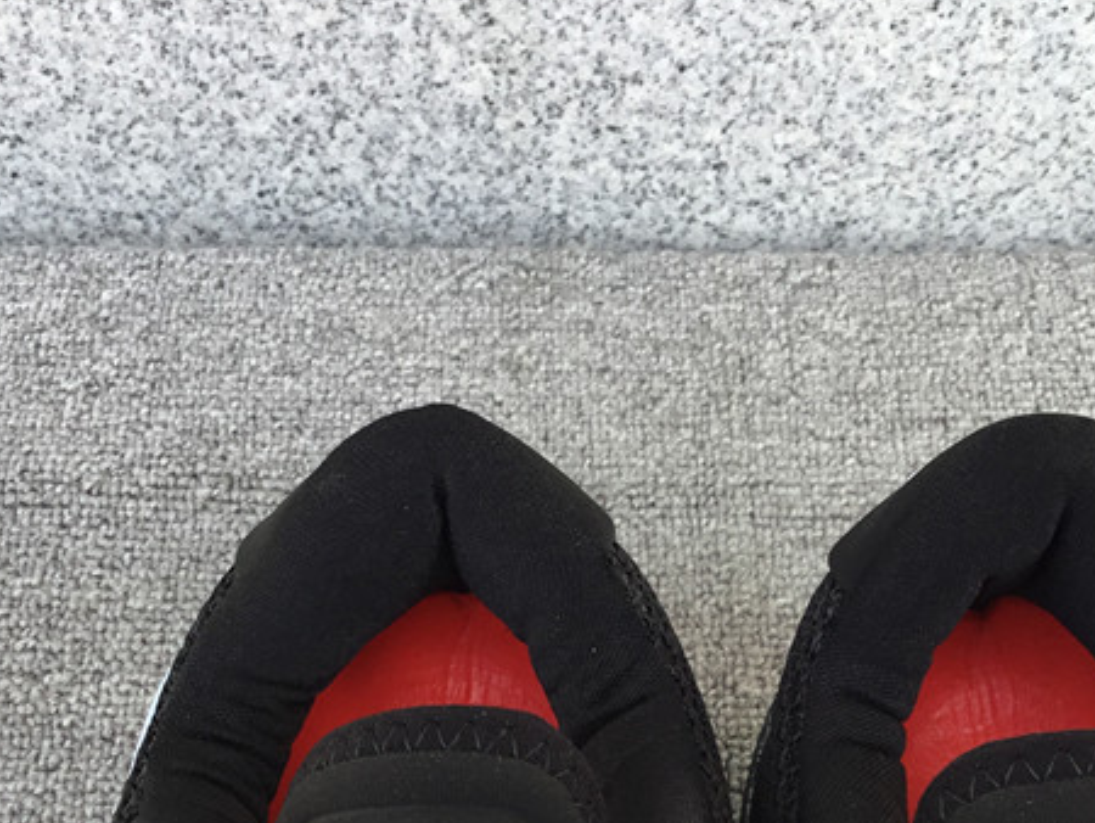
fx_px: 1962
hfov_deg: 31.0
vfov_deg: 22.8
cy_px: 805
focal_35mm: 62
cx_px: 689
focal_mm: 3.3
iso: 25
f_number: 2.4
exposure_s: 1/295
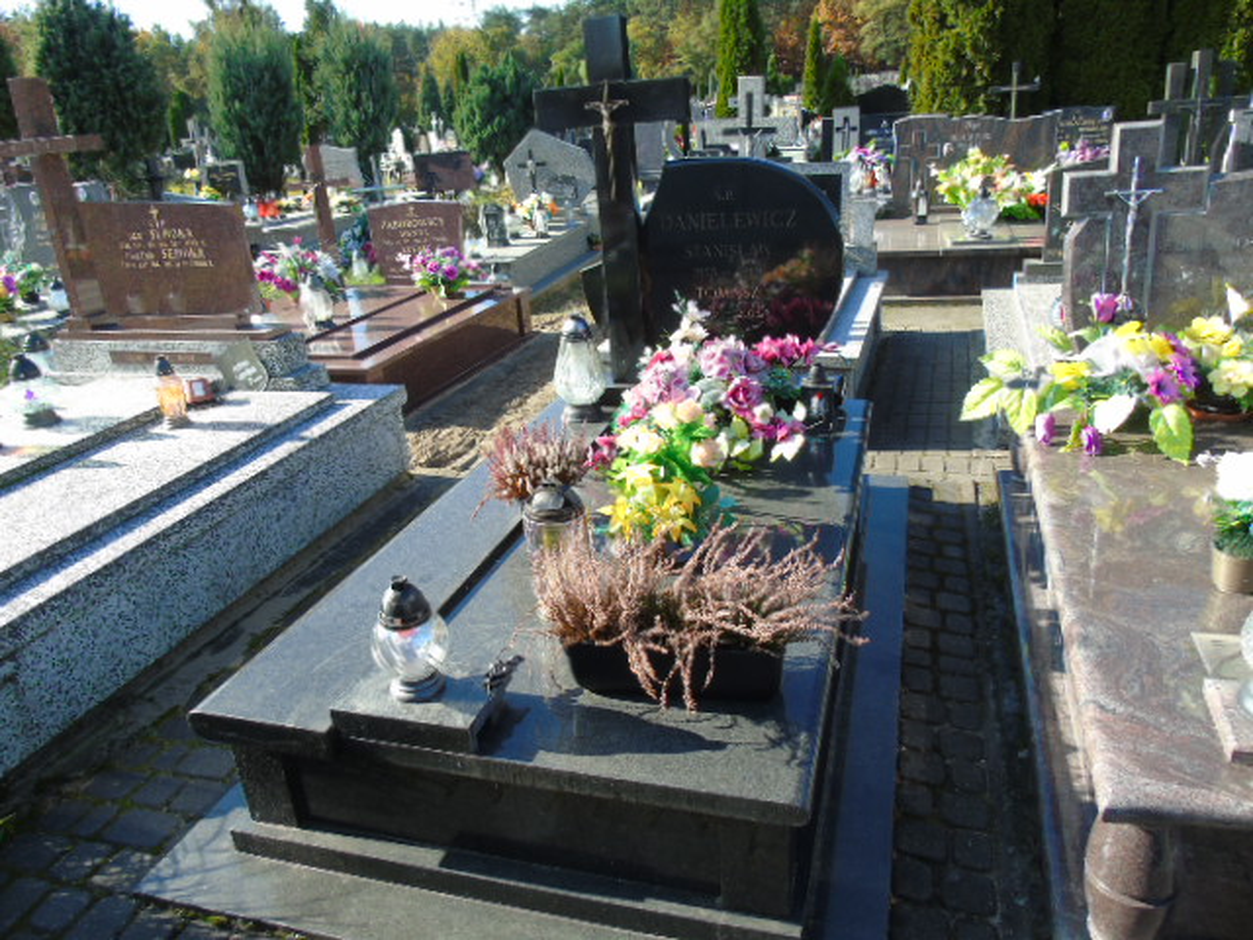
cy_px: 470
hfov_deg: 69.4
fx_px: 905
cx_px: 626
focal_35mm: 25
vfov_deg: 54.9
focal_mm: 4.4
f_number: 3.4
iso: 80
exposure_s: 1/250
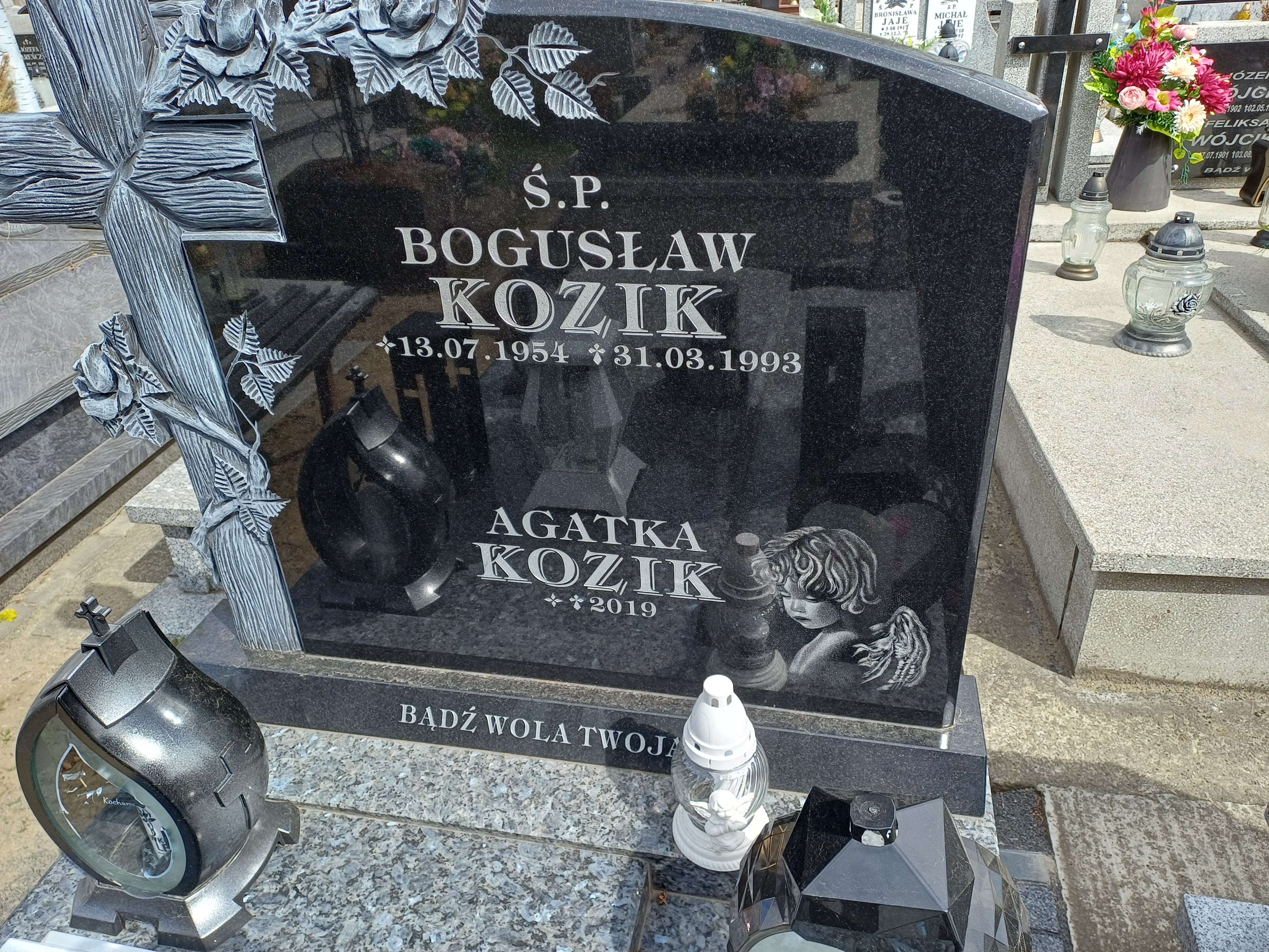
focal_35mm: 25
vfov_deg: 54.9
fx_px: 916
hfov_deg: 69.4
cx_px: 634
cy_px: 476
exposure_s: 1/621
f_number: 1.8
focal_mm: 4.65
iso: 50
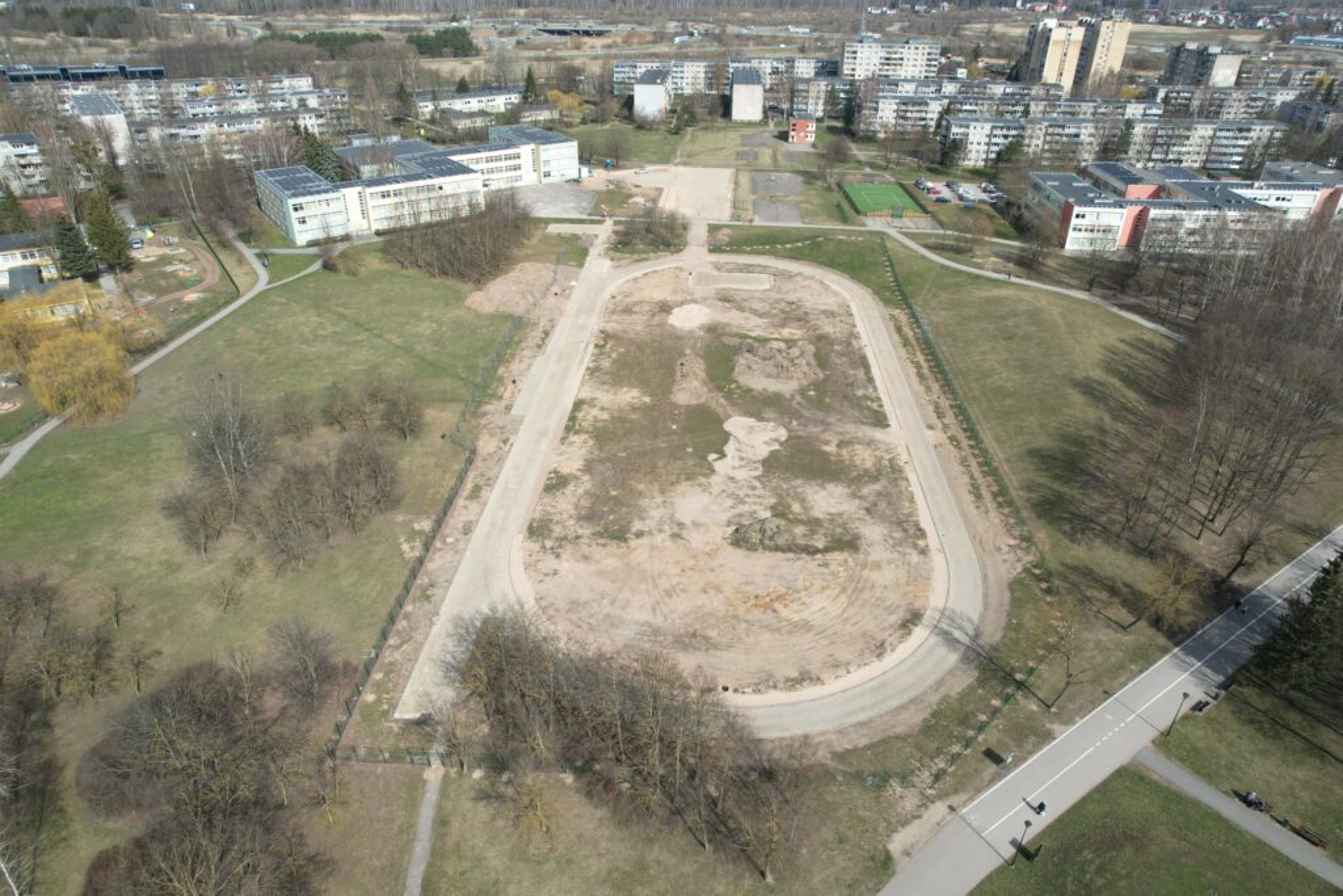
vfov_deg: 57.2
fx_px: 821
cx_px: 672
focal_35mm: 22
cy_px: 448
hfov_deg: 78.6
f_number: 2.8
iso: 100
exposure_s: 1/1250
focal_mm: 8.38
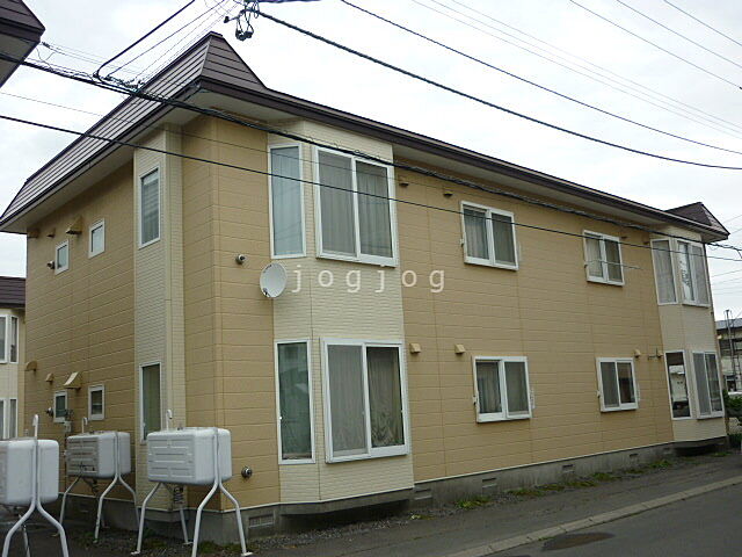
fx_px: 707
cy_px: 278
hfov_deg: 55.4
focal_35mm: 33
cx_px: 371
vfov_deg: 42.9
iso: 100
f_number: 2.8
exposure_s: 1/640
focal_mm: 5.5
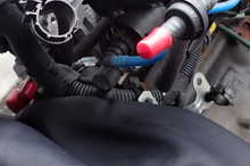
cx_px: 142
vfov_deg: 18.4
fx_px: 492
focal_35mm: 71
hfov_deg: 28.5
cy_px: -18
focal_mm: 4.5
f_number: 2
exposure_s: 1/100
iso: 100
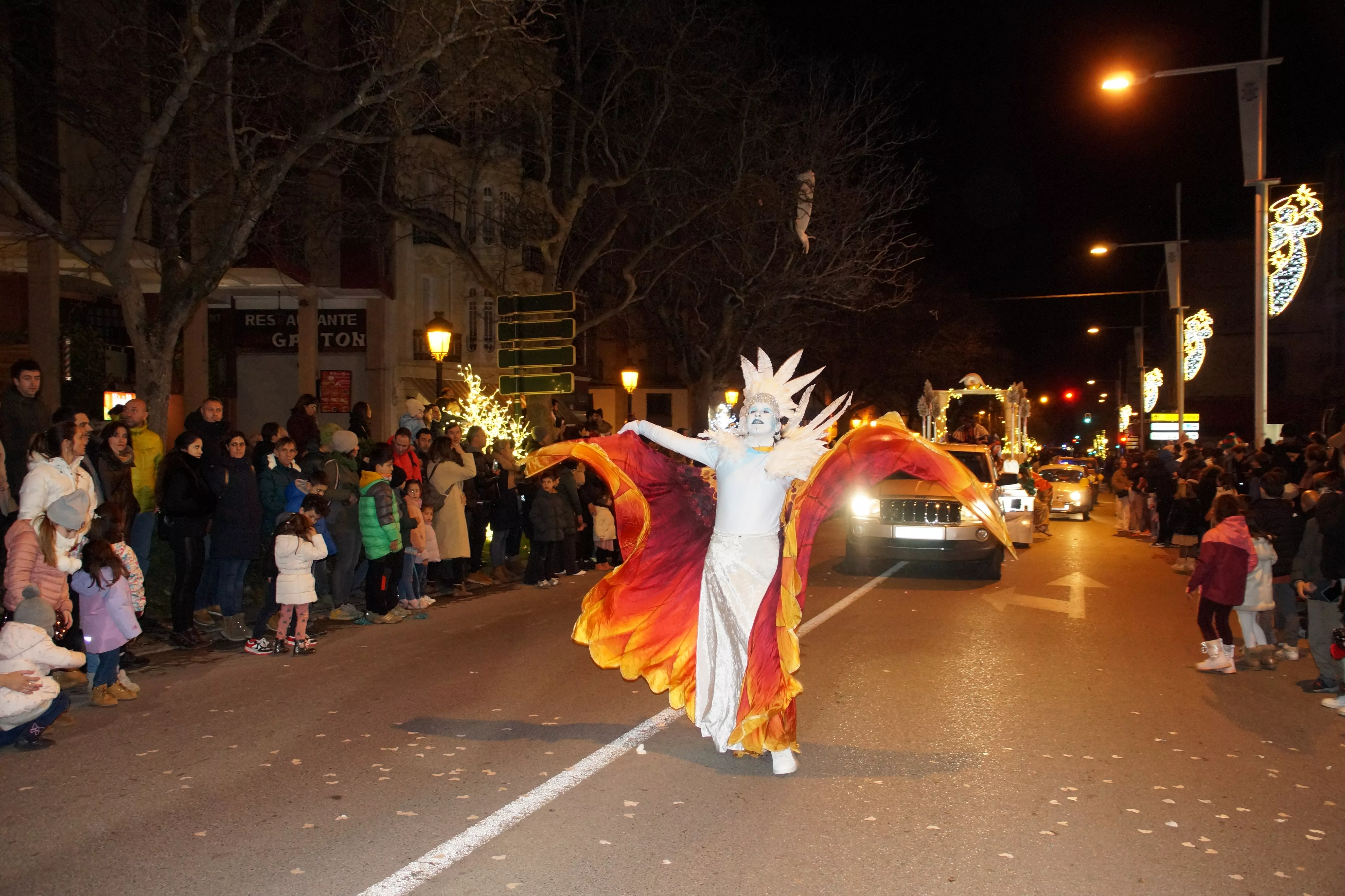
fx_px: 1120
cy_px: 448
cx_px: 672
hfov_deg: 62.0
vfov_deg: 43.6
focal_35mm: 30
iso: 1600
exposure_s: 1/60
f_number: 4
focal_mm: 20
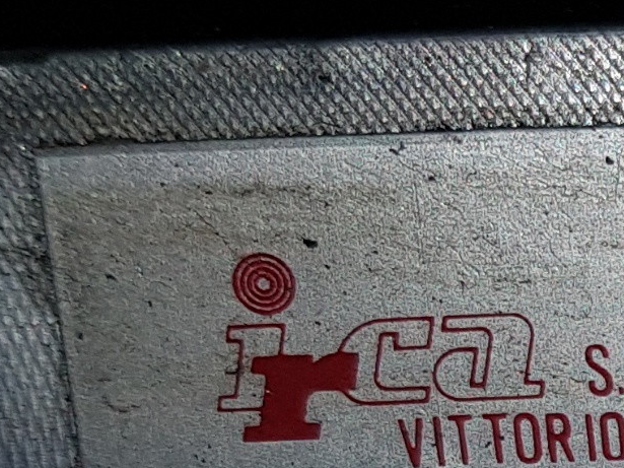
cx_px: 1083
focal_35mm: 138
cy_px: 691
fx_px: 2487
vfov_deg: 10.4
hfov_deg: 13.1
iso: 40
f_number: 1.7
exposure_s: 1/1608
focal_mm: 4.3
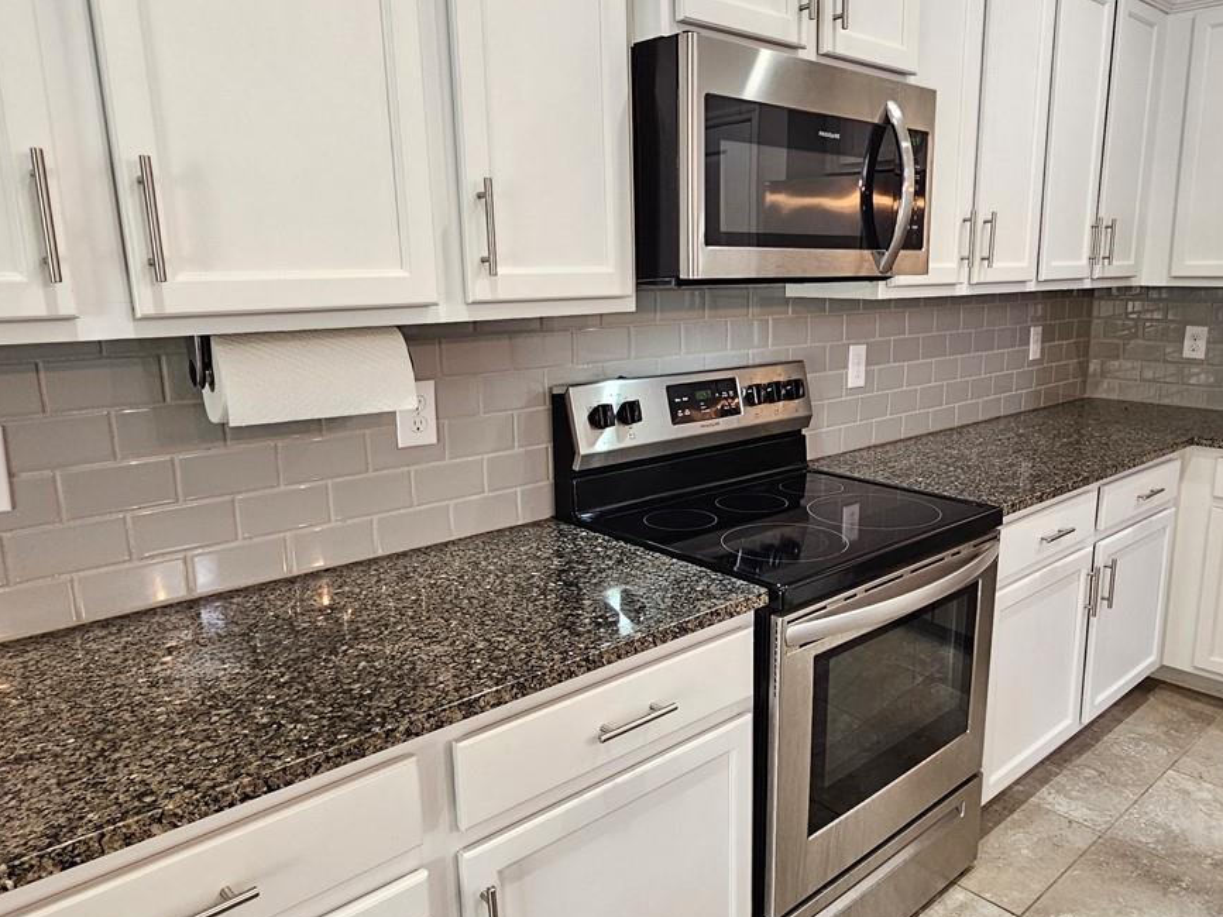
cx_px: 694
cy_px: 473
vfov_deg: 56.8
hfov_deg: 71.3
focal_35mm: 24
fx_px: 848
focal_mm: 2.2
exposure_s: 1/60
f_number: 2.2
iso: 200
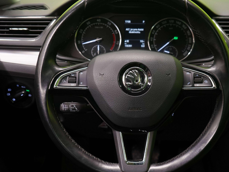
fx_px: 337
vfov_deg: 28.6
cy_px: 81
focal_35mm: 51
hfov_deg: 37.4
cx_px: 136
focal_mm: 35
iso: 1250
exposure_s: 1/25
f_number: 5
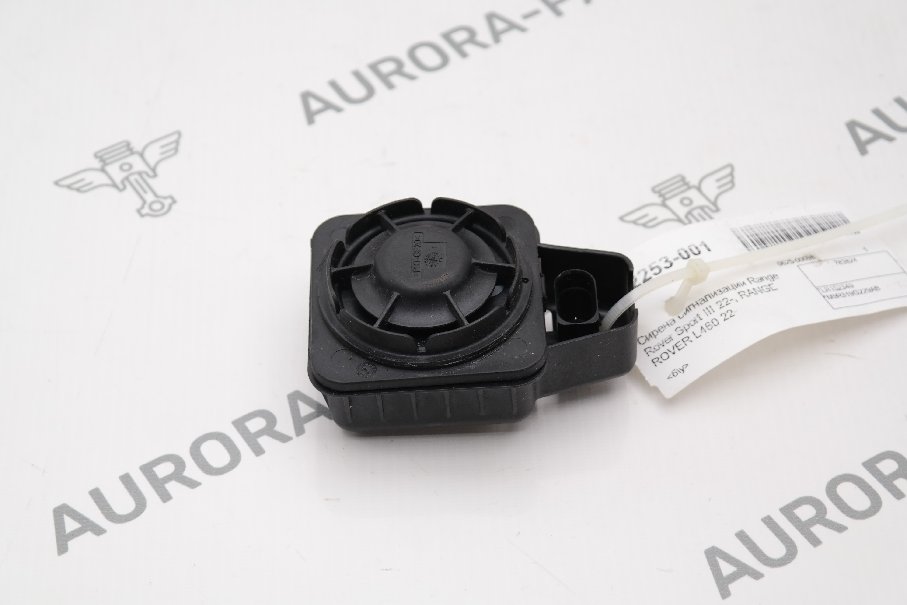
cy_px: 302
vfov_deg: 16.3
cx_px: 454
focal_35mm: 84
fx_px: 2116
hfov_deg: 24.2
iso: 200
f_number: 5.6
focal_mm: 55
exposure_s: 1/100
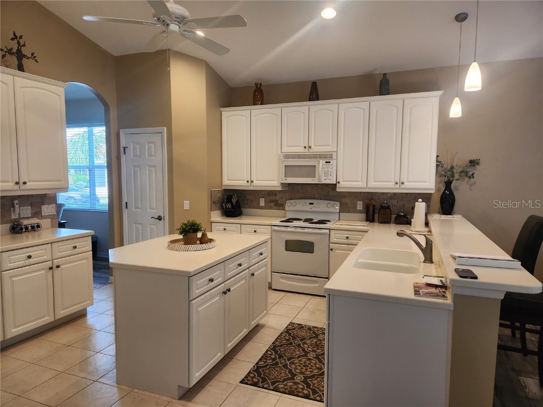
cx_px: 272
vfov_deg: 58.9
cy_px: 204
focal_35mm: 23
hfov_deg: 73.9
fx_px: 361
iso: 160
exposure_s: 1/120
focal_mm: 5.4
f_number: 1.8
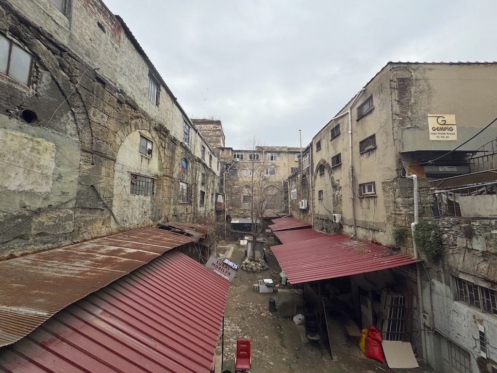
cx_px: 248
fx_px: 201
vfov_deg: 85.7
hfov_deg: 102.1
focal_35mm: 14
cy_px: 186
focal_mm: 2.22
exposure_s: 1/405
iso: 40
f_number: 2.2
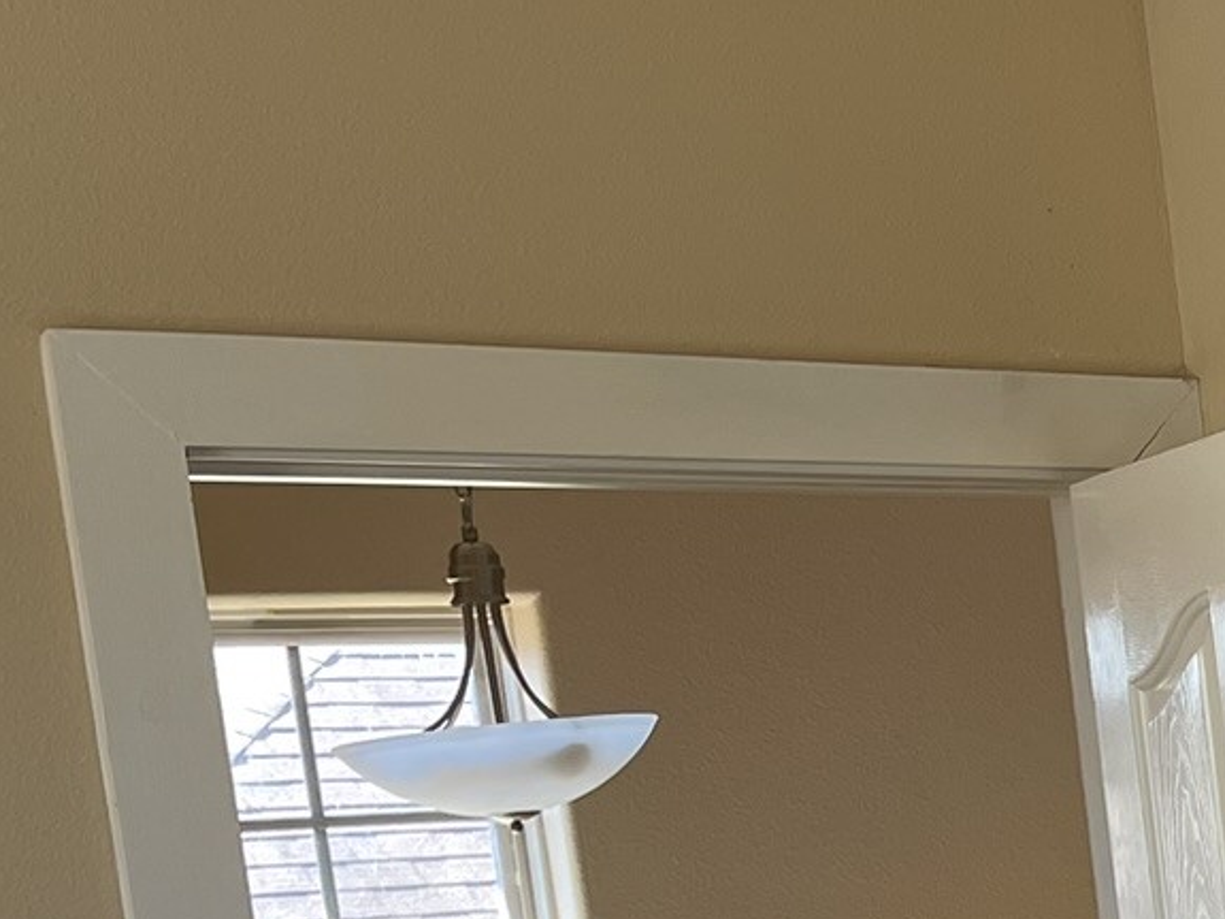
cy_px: 1256
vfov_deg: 15.6
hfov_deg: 18.4
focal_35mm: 89
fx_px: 3149
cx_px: 2043
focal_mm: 5.1
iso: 125
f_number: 1.6
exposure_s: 1/121
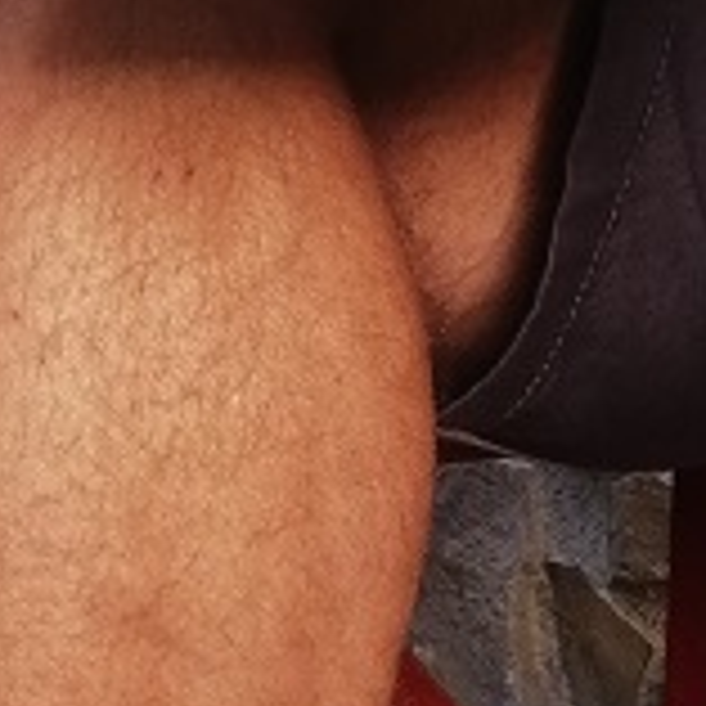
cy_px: 902
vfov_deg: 8.4
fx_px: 4730
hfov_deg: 8.5
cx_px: 423
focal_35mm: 205
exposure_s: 1/50
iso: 64
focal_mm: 3.88
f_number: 1.8
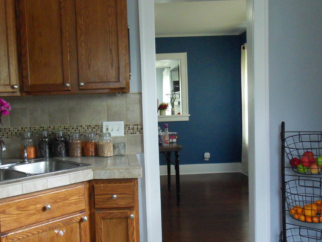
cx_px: 125
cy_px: 127
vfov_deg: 38.7
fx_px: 344
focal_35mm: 37
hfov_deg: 49.7
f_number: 3.3
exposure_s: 1/45
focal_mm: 4.2
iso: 400
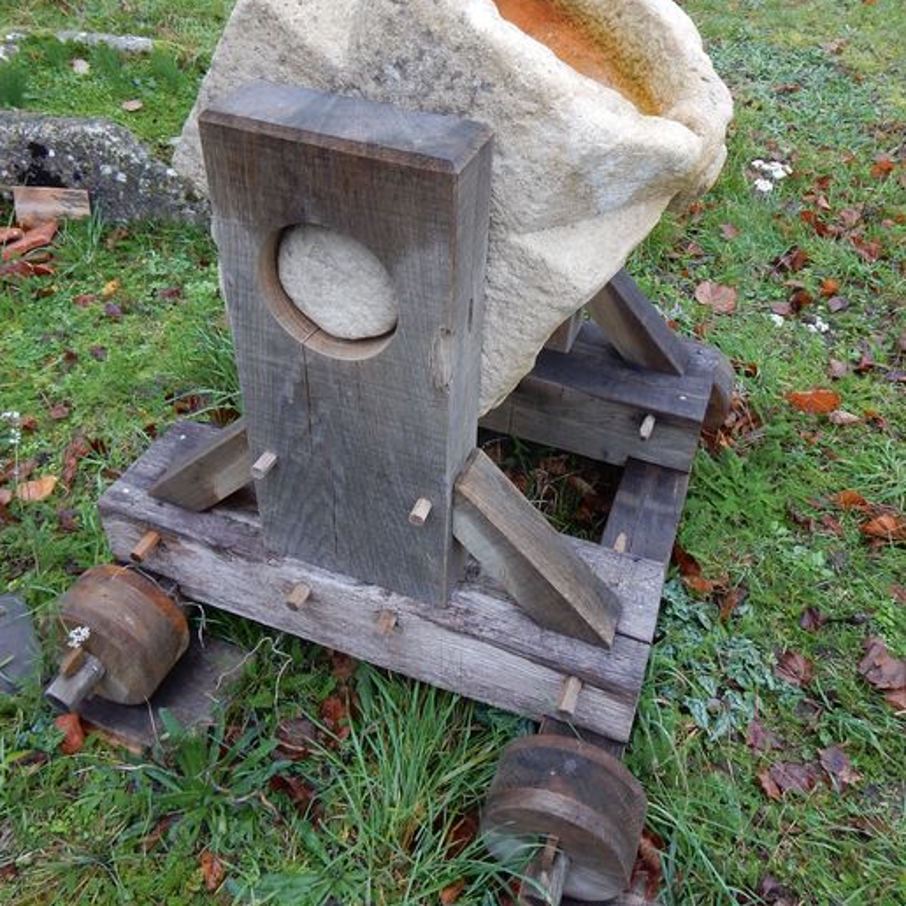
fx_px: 888
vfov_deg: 53.6
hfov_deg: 54.0
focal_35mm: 30
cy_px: 351
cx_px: 447
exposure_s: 1/30
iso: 180
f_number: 3.7
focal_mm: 4.5
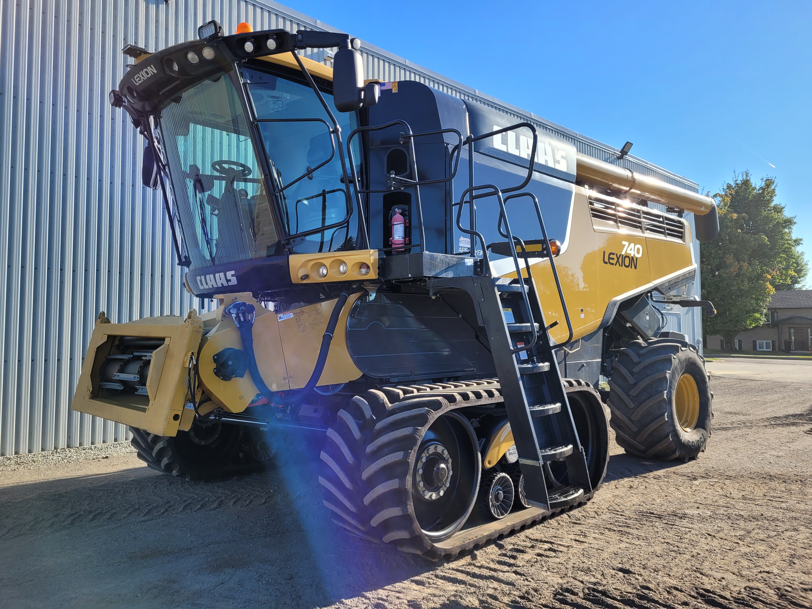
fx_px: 610
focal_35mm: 26
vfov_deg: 53.1
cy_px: 304
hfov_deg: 67.3
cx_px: 406
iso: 40
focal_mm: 5.4
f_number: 1.8
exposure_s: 1/1182
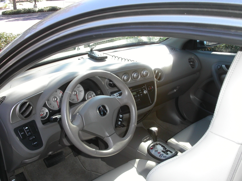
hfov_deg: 49.0
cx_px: 121
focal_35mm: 38
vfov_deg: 37.7
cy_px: 90
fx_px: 266
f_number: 4.5
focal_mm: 7.8
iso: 141
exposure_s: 1/90
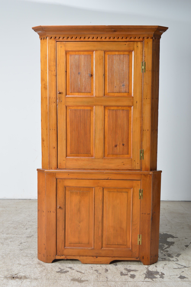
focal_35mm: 52
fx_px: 419
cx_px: 96
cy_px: 144
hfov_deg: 25.7
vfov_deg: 37.9
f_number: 9
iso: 100
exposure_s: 1/160
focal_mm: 35
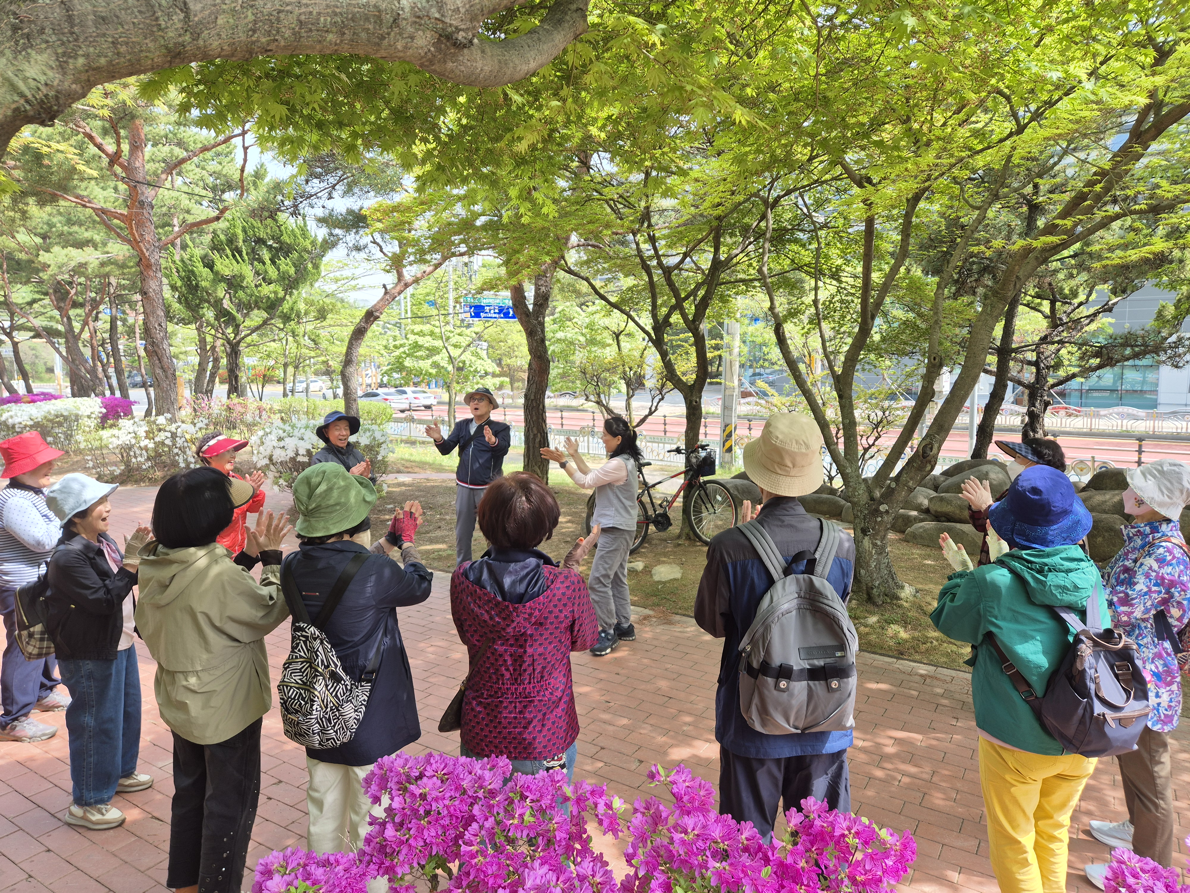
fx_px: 791
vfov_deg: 58.9
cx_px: 595
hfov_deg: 73.9
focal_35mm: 23
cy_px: 446
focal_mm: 5.4
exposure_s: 1/355
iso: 25
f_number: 1.8
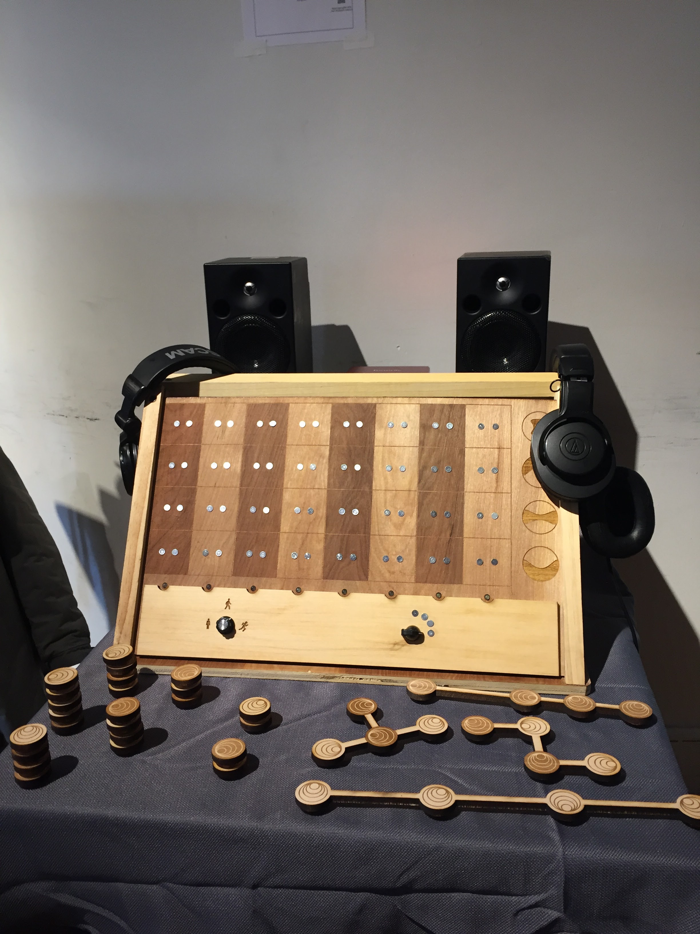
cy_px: 467
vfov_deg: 61.7
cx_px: 350
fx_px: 782
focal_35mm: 29
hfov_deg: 48.2
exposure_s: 1/30
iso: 80
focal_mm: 4.15
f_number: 2.2
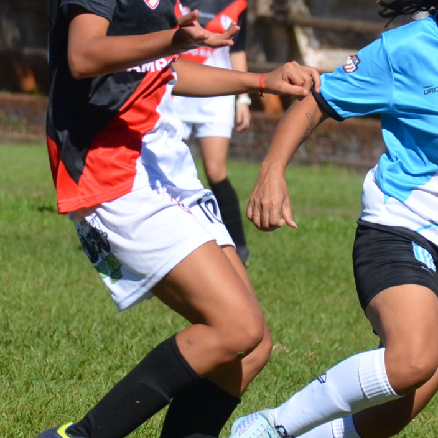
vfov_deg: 2.7
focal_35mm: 648
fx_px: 9276
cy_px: 259
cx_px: 282
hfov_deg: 2.7
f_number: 7.1
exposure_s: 1/2000
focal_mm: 140
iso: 400
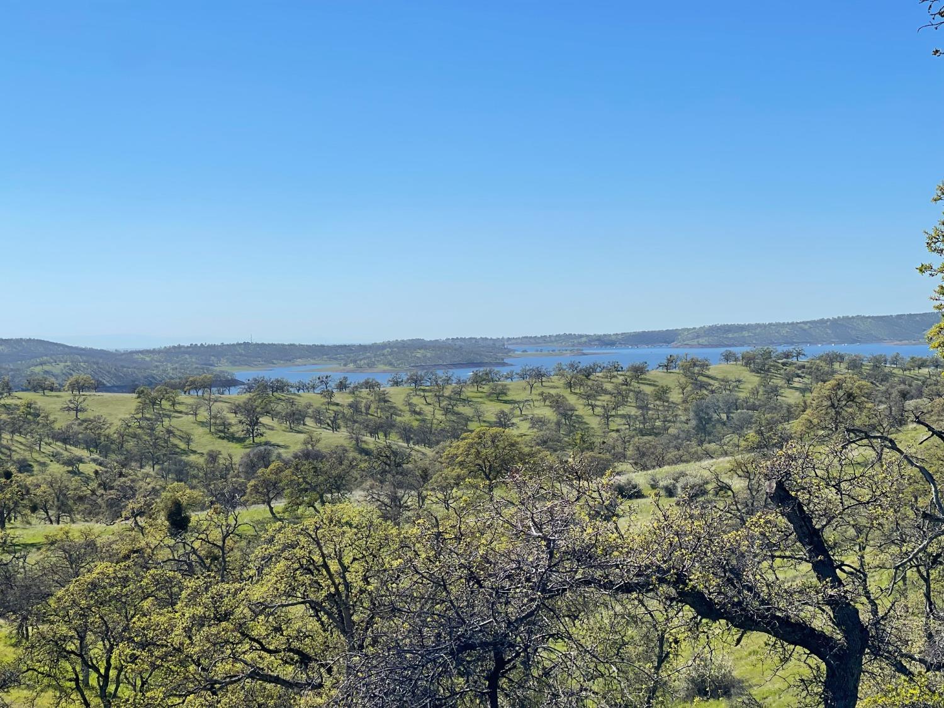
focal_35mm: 64
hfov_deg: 30.3
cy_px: 354
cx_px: 472
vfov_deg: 22.9
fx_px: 1745
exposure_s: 1/1845
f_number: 2.2
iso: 20
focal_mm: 7.5
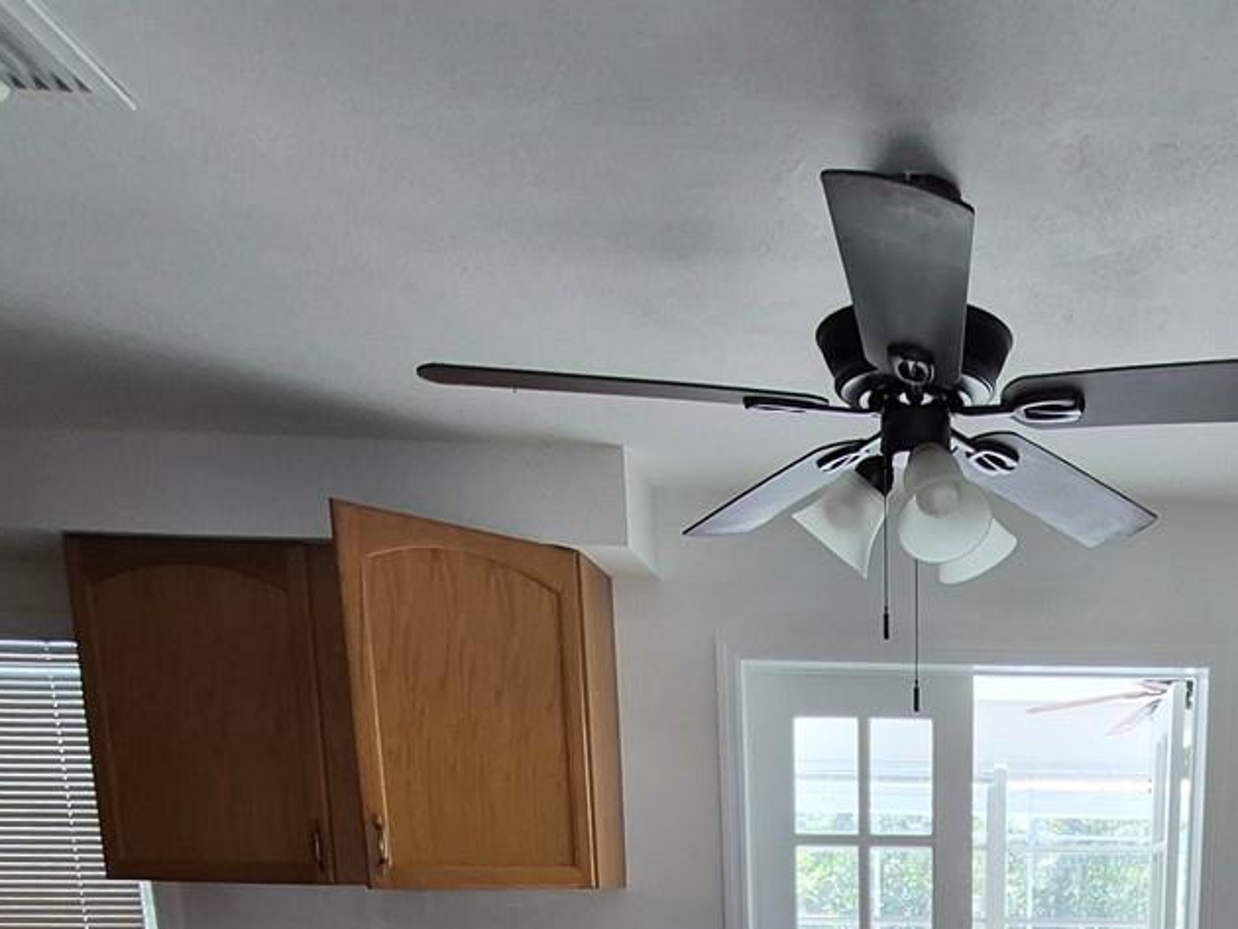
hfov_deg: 51.8
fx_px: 1181
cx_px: 994
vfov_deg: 34.1
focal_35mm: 33
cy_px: 1131
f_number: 2.2
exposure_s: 1/60
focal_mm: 1.74
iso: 125
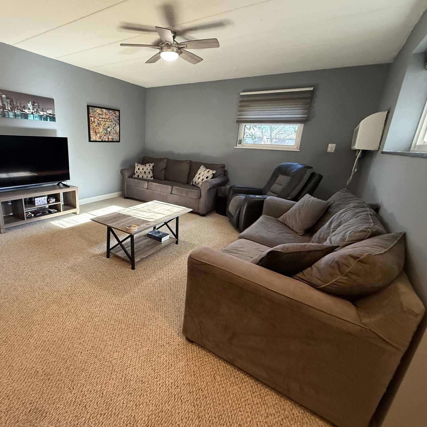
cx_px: 161
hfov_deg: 82.4
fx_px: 237
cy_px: 209
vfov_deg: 84.0
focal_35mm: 17
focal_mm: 2.22
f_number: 2.2
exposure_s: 1/120
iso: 500
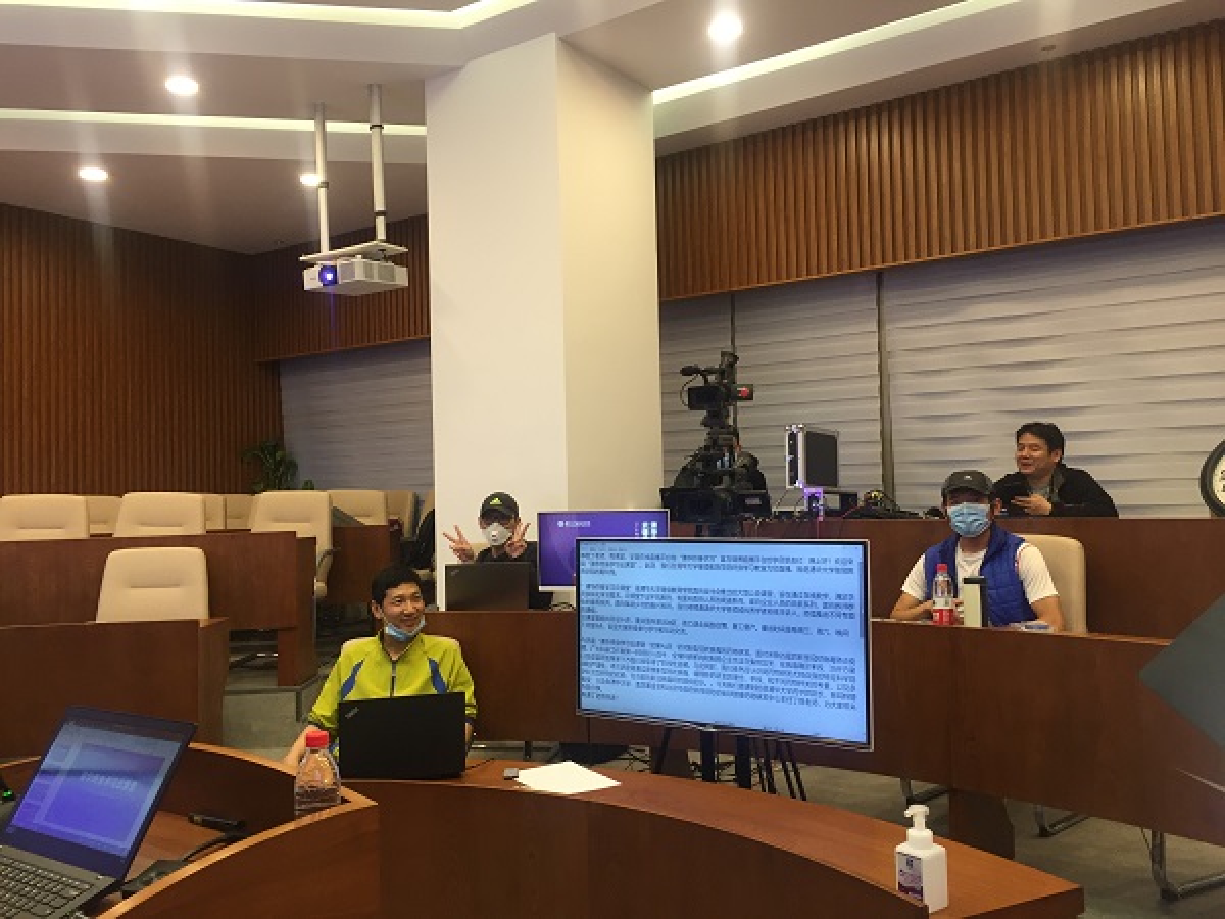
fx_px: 1026
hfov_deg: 61.7
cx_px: 612
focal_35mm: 29
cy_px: 460
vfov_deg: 48.2
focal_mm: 4.15
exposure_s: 1/33
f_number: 2.2
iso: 50
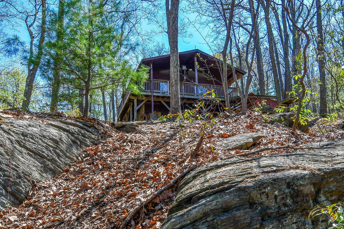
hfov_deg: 71.5
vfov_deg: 51.2
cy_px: 124
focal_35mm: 25
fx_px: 239
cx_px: 182
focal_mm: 12
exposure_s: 1/250
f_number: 8
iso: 160
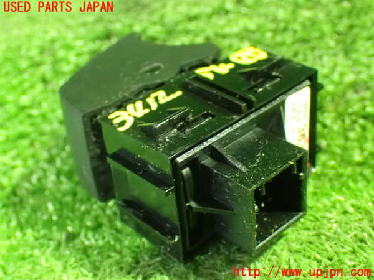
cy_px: 140
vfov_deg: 25.2
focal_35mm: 58
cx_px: 187
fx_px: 627
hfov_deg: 33.2
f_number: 3.5
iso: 1600
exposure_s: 1/8
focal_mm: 10.35
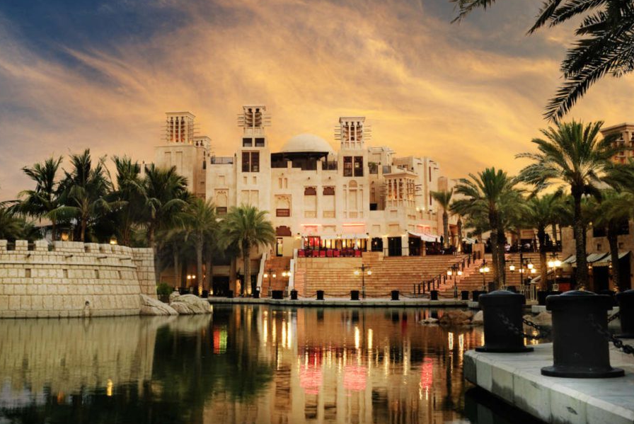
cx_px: 284
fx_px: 846
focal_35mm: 48
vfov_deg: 28.1
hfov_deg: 41.0
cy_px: 189
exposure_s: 1/2.5
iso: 200
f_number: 8
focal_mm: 28
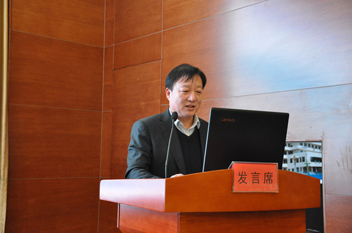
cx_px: 176
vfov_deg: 25.7
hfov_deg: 37.9
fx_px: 513
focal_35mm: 52
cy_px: 116
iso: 1600
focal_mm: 35
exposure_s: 1/40
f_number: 4.5
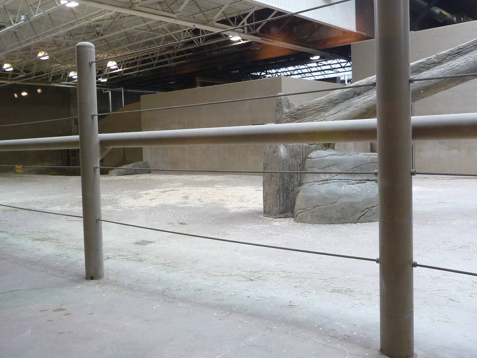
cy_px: 164
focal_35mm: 35
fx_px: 482
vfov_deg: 40.7
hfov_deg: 52.6
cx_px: 219
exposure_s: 1/30
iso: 200
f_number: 3.3
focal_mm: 4.7
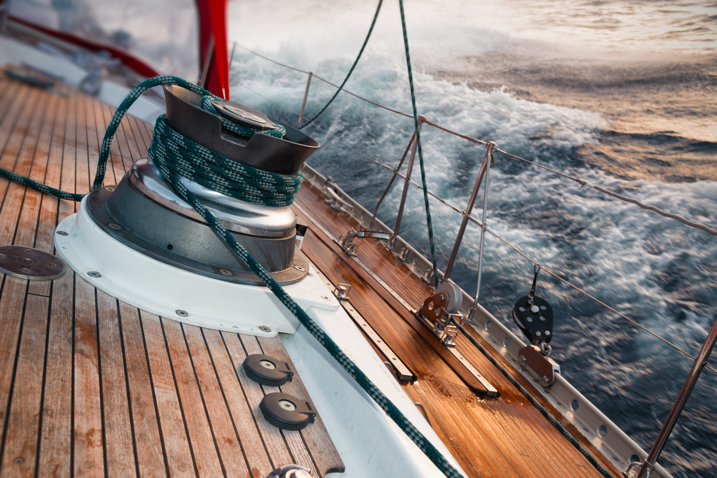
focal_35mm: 30
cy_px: 239
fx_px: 598
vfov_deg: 43.6
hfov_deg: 61.9
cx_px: 358
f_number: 5.6
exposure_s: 1/160
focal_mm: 30
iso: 250
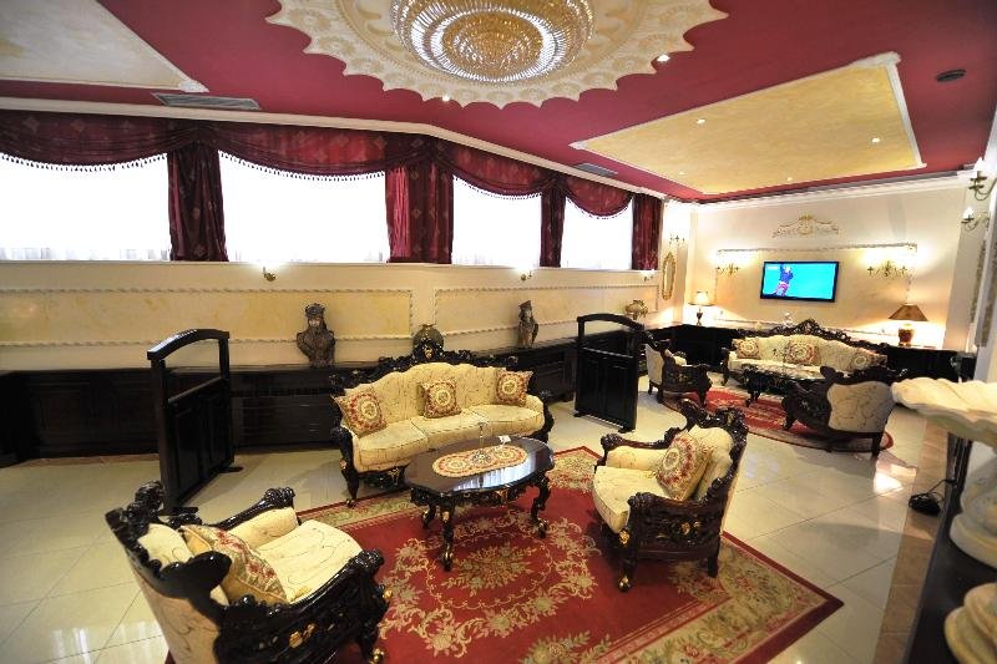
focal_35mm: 14
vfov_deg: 81.2
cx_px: 498
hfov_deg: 104.3
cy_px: 332
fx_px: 388
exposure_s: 1/30
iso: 1000
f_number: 3.2
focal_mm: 14
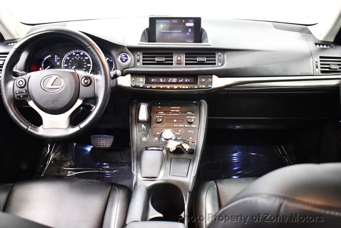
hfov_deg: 53.1
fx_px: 341
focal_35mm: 36
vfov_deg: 36.9
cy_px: 114
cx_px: 170
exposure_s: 1/60
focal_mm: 18
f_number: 3.5
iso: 5600
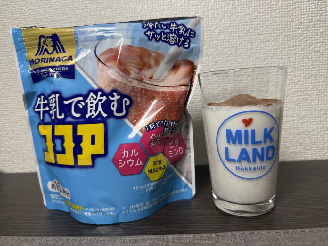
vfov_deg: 56.8
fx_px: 227
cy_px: 123
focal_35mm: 24
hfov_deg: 71.6
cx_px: 164
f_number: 1.78
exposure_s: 1/187
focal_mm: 6.76
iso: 160
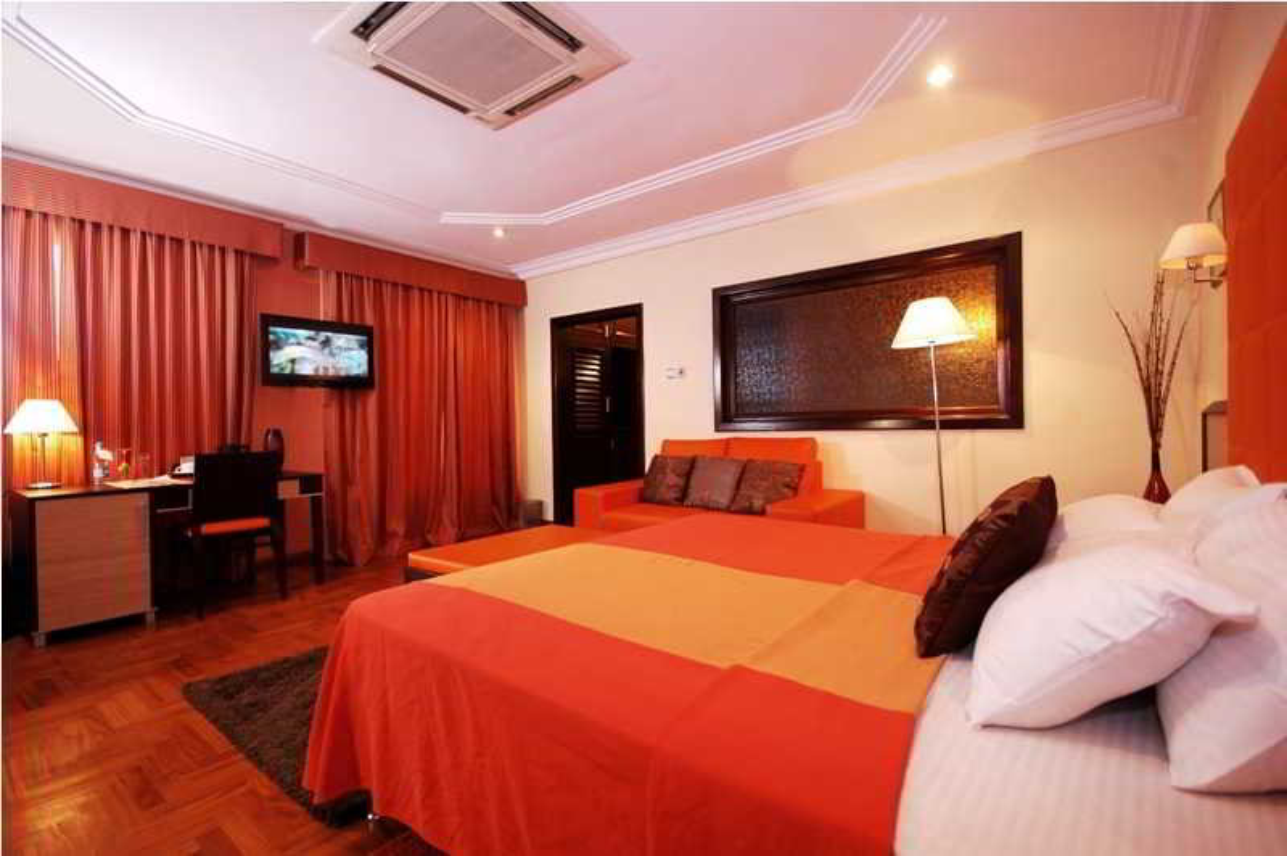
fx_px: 536
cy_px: 428
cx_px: 644
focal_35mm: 15
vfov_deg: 77.2
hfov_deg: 100.4
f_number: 4
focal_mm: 10
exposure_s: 1/6
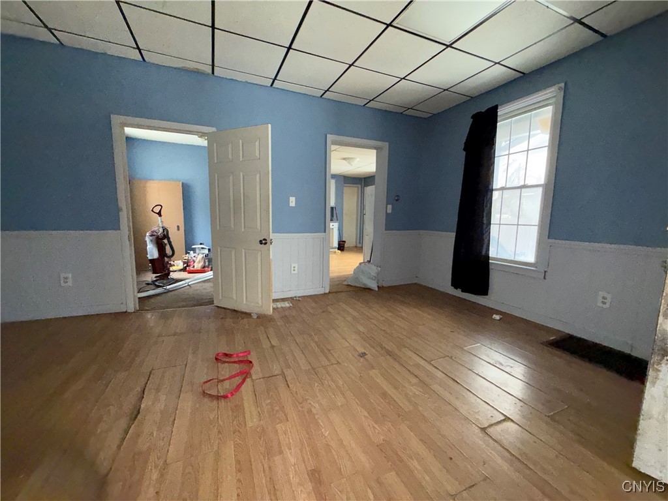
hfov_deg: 102.1
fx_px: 270
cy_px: 250
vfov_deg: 85.7
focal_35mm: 14
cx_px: 334
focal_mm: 2.22
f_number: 2.2
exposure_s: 1/60
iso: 1000
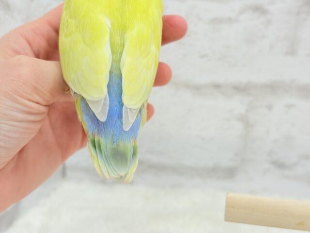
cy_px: 116
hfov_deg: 36.8
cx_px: 155
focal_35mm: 52
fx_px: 466
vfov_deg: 28.0
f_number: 1.6
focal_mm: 5.96
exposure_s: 1/100
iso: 80
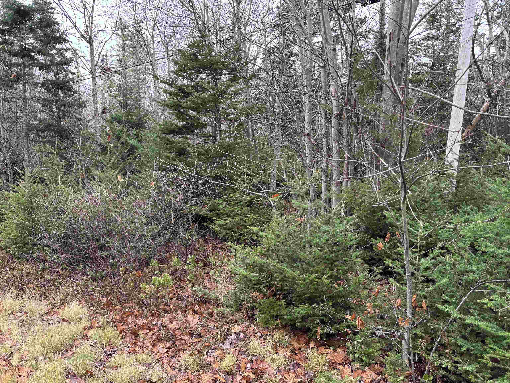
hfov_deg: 67.3
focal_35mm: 26
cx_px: 255
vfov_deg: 53.1
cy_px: 192
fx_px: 383
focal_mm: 5.96
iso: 80
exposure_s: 1/121
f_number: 1.6
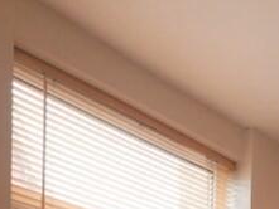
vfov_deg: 16.7
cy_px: 422
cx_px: 207
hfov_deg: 29.4
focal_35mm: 65
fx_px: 524
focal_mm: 7
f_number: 4
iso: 400
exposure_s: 1/60
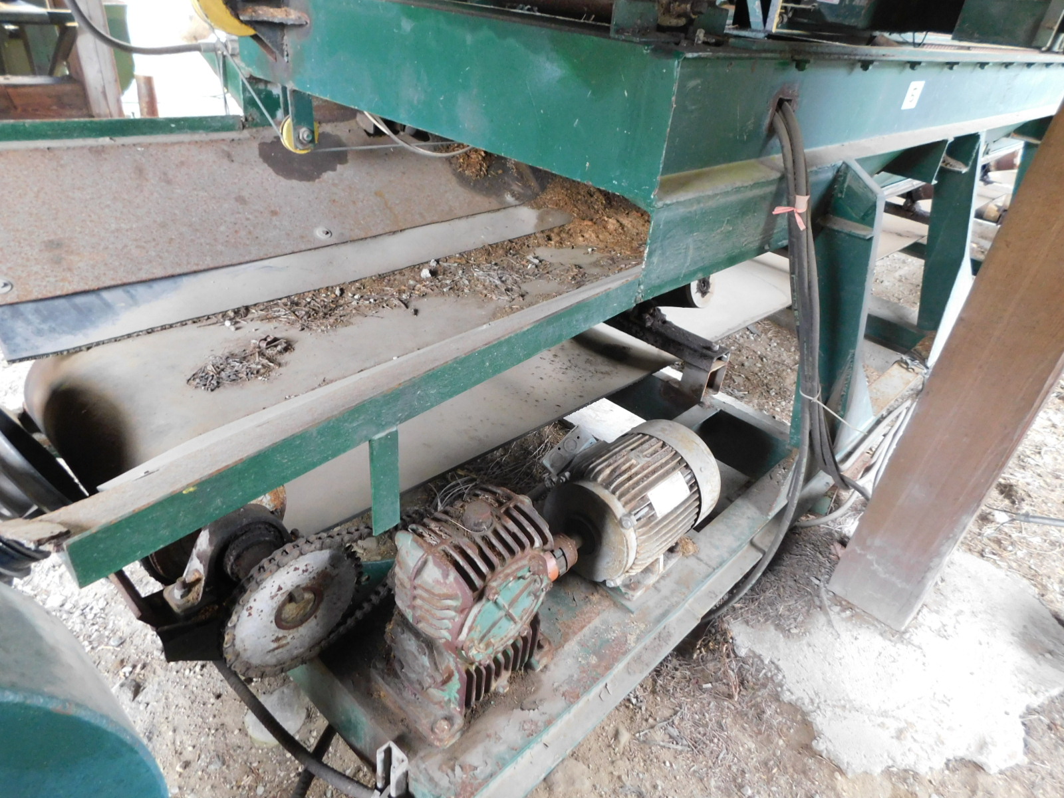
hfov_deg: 73.9
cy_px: 399
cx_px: 532
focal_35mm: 23
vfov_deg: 58.9
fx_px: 707
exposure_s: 1/25
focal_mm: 4
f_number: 3
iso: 400
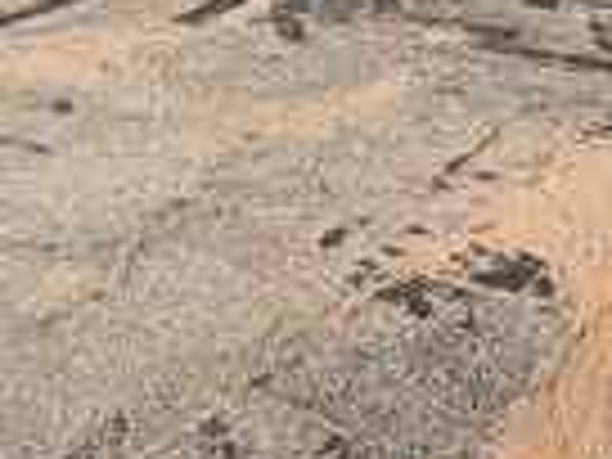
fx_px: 1167
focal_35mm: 66
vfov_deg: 19.7
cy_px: -202
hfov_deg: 29.3
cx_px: 252
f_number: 2.2
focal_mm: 2.22
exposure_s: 1/2494
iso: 50
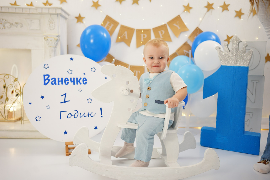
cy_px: 90
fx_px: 262
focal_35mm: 35
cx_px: 135
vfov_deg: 37.9
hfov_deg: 54.4
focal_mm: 35
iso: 200
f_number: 2.8
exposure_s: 1/160
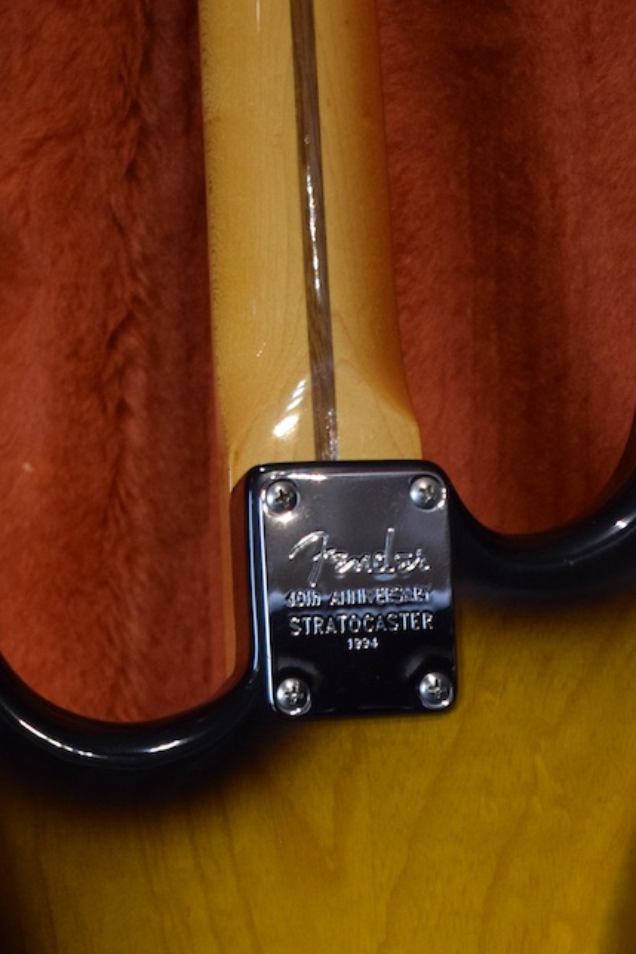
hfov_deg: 13.0
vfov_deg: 18.8
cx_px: 328
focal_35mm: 105
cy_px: 1019
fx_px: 2781
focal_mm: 30
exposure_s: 1/60
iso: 1400
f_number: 4.2
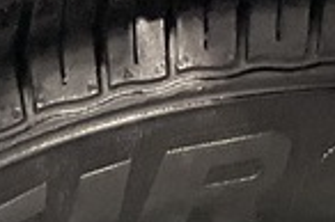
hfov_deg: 10.3
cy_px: 632
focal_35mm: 199
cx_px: 337
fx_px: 1850
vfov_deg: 6.4
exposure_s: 1/60
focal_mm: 3
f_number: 1.8
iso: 200
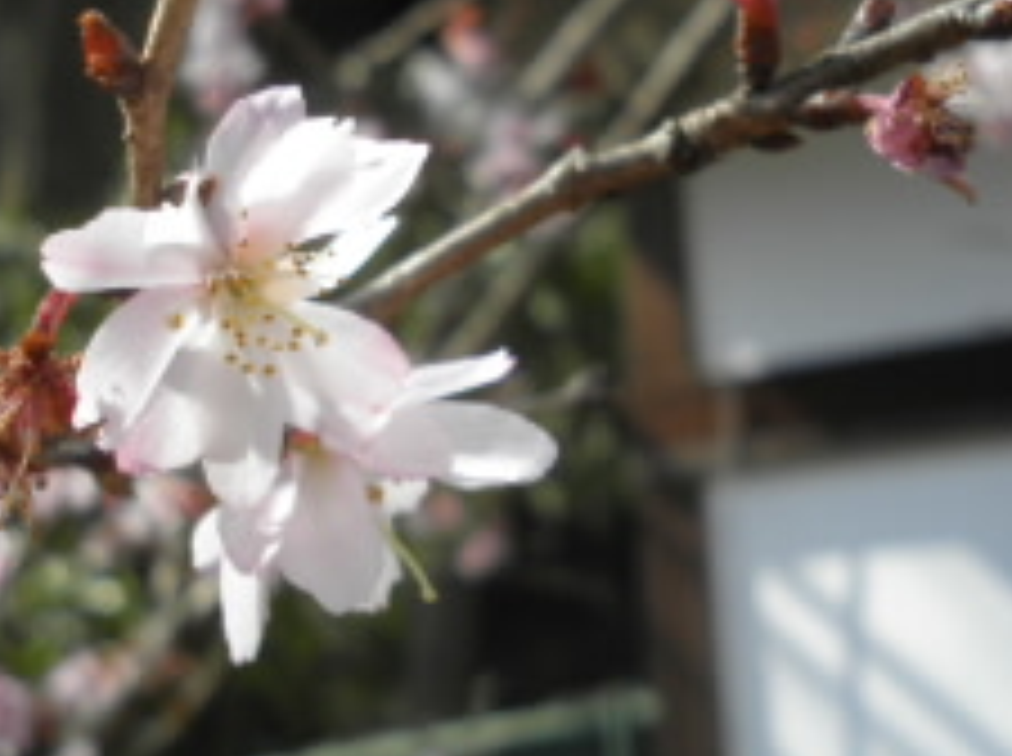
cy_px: 342
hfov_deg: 33.3
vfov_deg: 25.6
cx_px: 283
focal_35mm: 57
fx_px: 1664
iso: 64
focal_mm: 5.8
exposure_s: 1/320
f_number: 3.5
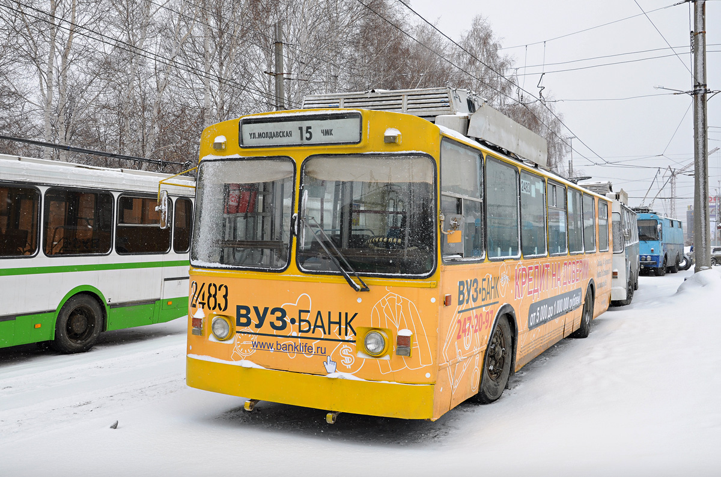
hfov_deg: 53.2
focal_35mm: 36
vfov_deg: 36.7
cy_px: 238
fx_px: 719
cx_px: 360
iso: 160
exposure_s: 1/250
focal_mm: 24
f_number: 8
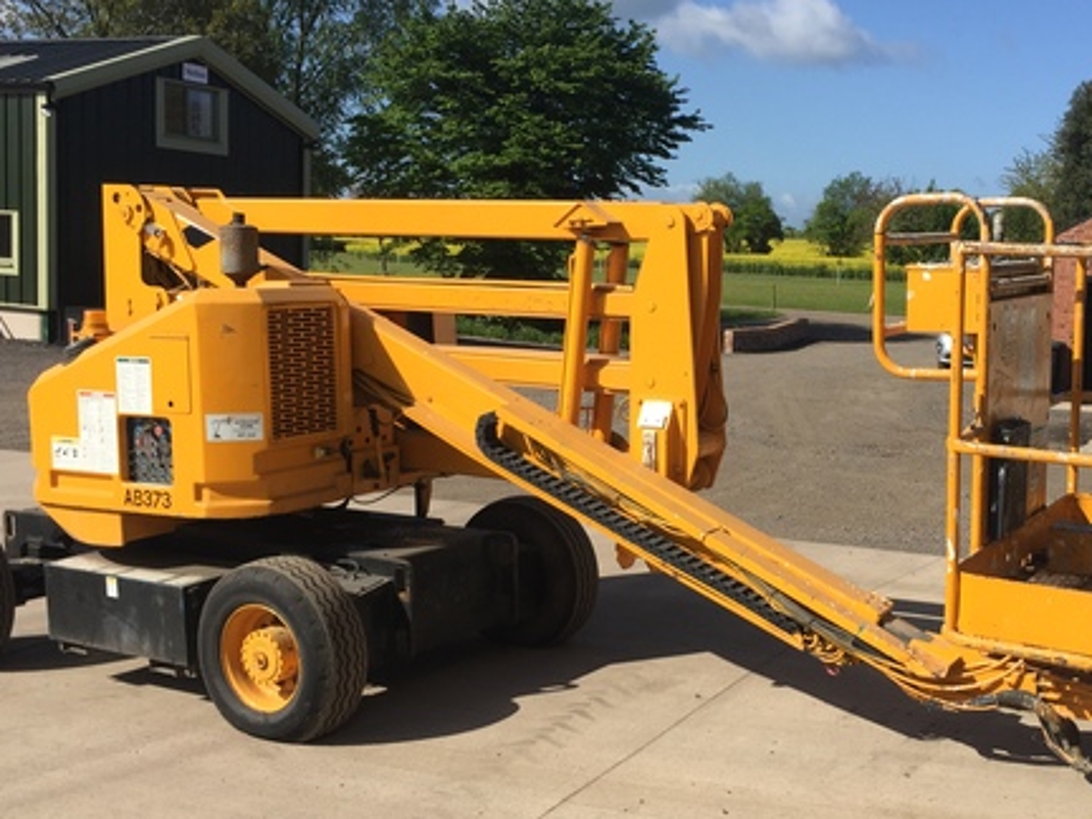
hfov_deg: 43.6
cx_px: 672
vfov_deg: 33.6
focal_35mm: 43
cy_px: 422
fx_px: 1356
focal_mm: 4.15
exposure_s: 1/1883
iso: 32
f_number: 2.2
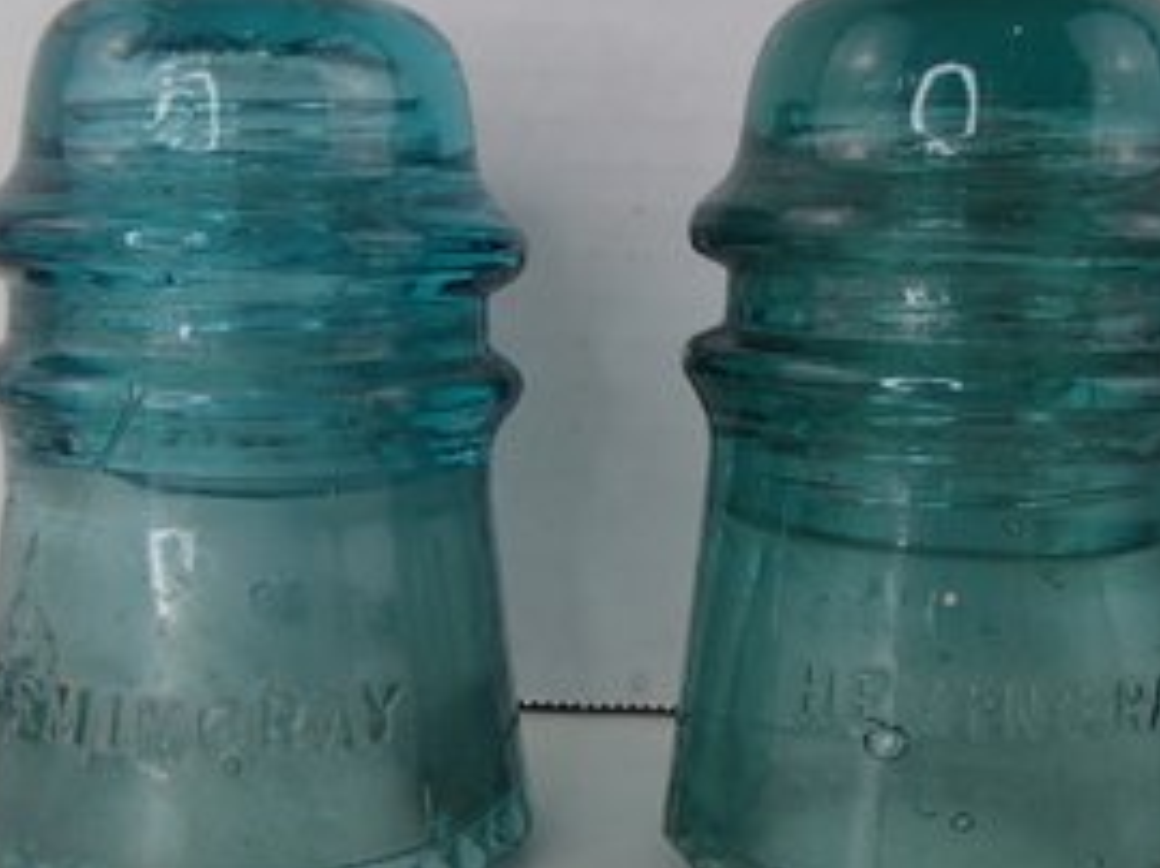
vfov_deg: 30.8
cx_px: 569
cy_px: 471
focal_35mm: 47
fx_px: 1574
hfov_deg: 40.5
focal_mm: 6.64
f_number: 4.7
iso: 160
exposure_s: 1/160
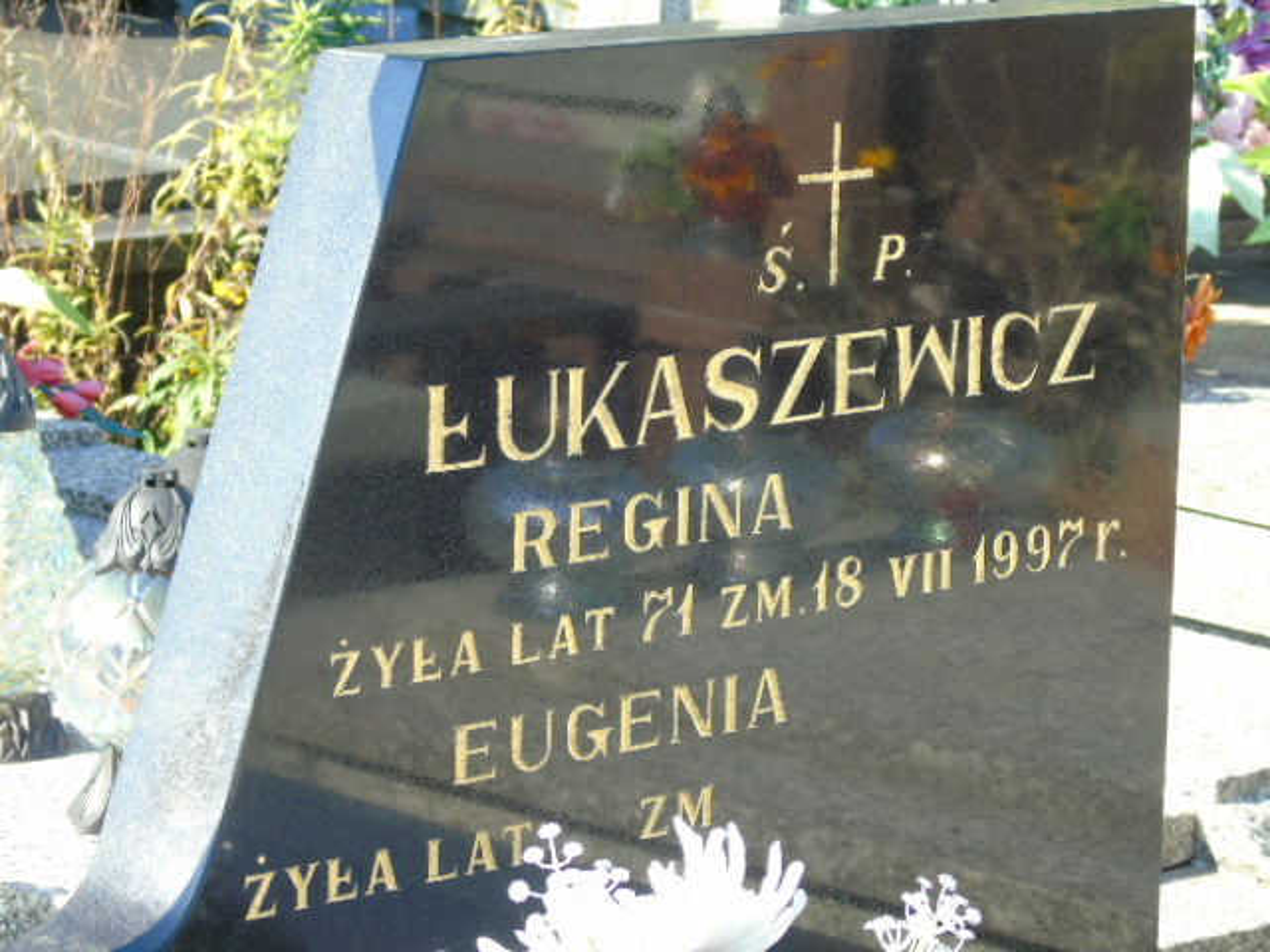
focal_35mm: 142
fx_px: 5210
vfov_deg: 10.4
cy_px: 476
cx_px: 635
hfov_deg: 13.9
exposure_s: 1/125
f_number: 4.7
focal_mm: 25
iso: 100
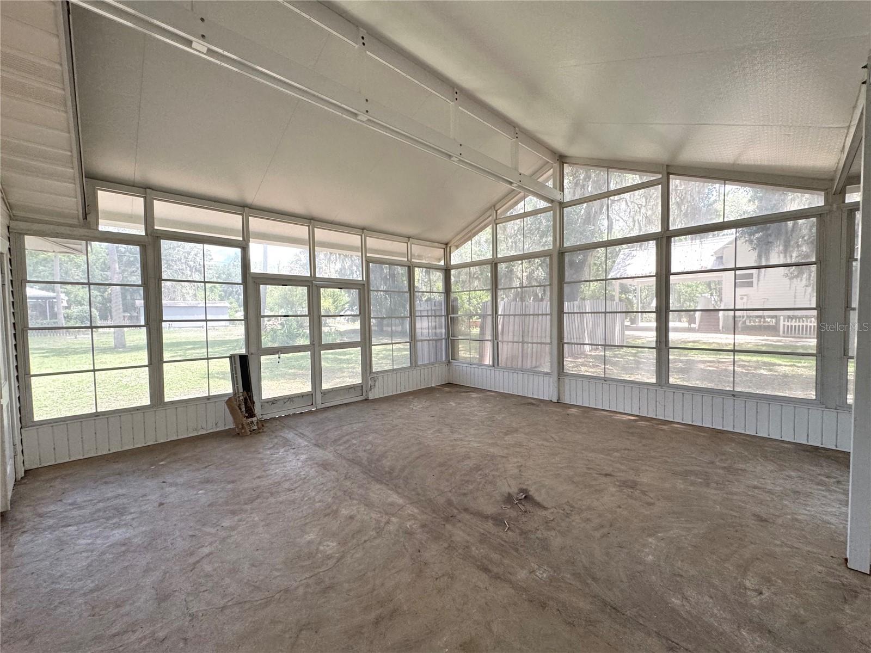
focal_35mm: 14
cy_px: 326
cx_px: 436
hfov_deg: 102.1
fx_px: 352
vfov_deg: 85.7
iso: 200
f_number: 2.2
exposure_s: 1/99
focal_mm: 2.22
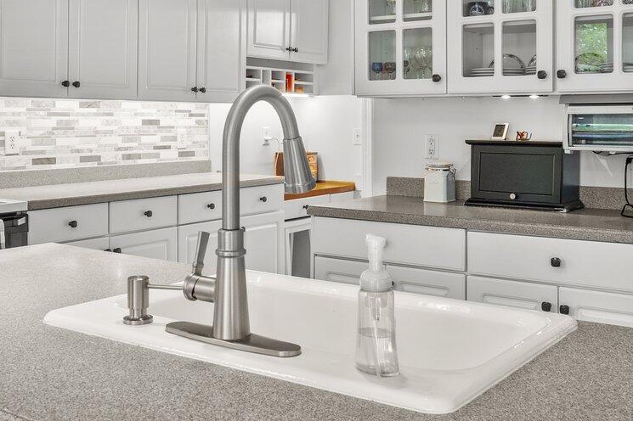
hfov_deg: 44.5
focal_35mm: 44
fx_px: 773
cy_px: 145
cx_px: 306
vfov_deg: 30.3
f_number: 8
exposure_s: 1/1.43
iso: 400
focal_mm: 16
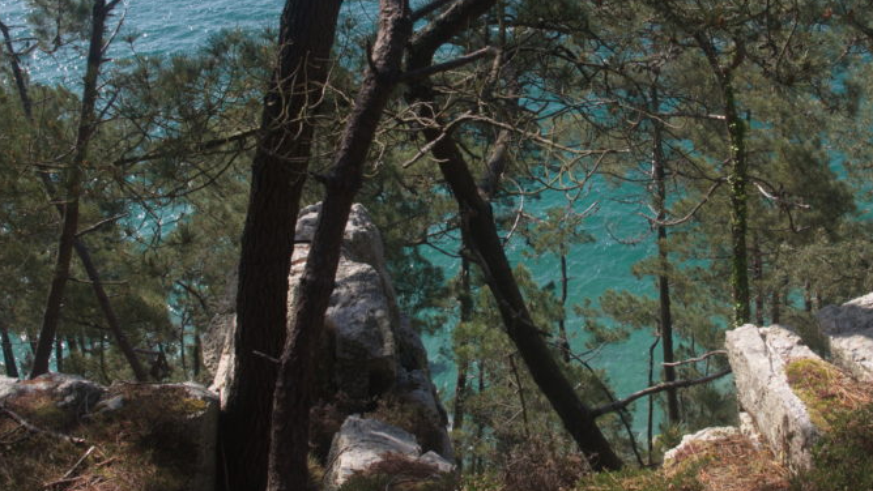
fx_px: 1227
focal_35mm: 53
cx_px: 559
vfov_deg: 22.6
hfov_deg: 38.8
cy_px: 178
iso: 200
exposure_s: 1/125
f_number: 11
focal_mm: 22
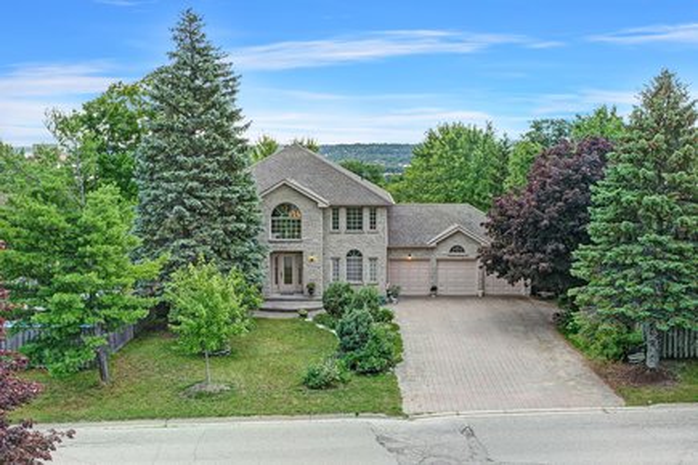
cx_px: 349
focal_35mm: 42
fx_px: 814
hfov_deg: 46.4
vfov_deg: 31.9
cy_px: 232
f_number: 8
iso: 250
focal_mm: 28
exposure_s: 1/60
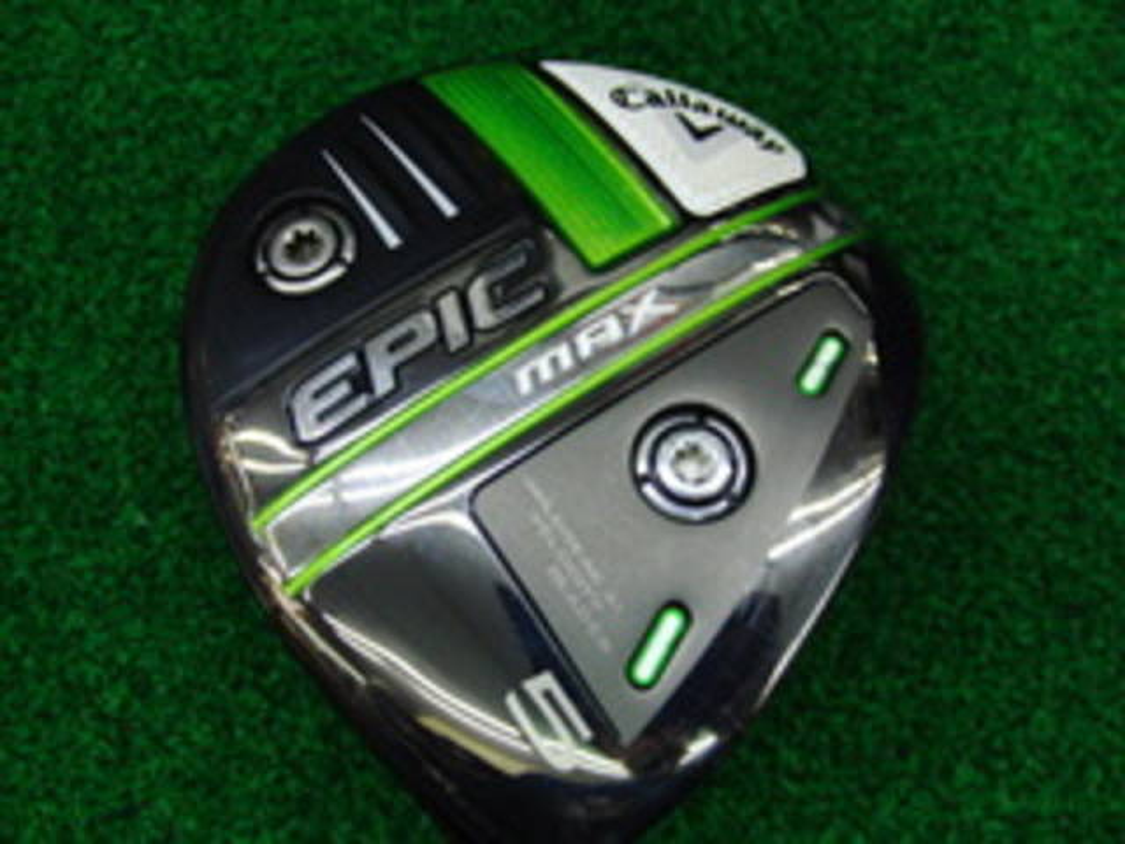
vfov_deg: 38.7
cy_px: 422
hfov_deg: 50.1
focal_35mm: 37
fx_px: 1202
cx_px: 562
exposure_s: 1/80
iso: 320
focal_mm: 6.42
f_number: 3.6
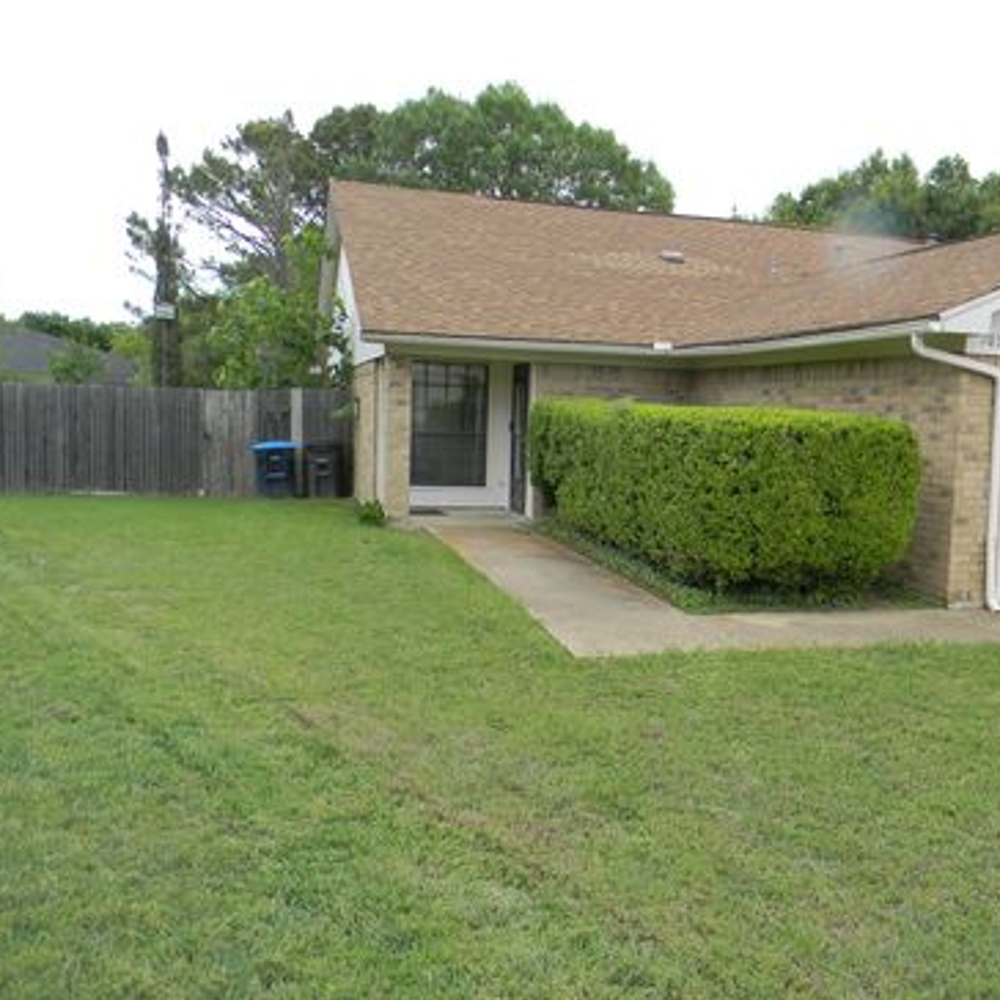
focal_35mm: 34
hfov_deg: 47.8
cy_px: 507
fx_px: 1111
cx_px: 646
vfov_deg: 48.4
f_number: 3.5
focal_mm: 5
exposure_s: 1/215
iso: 80
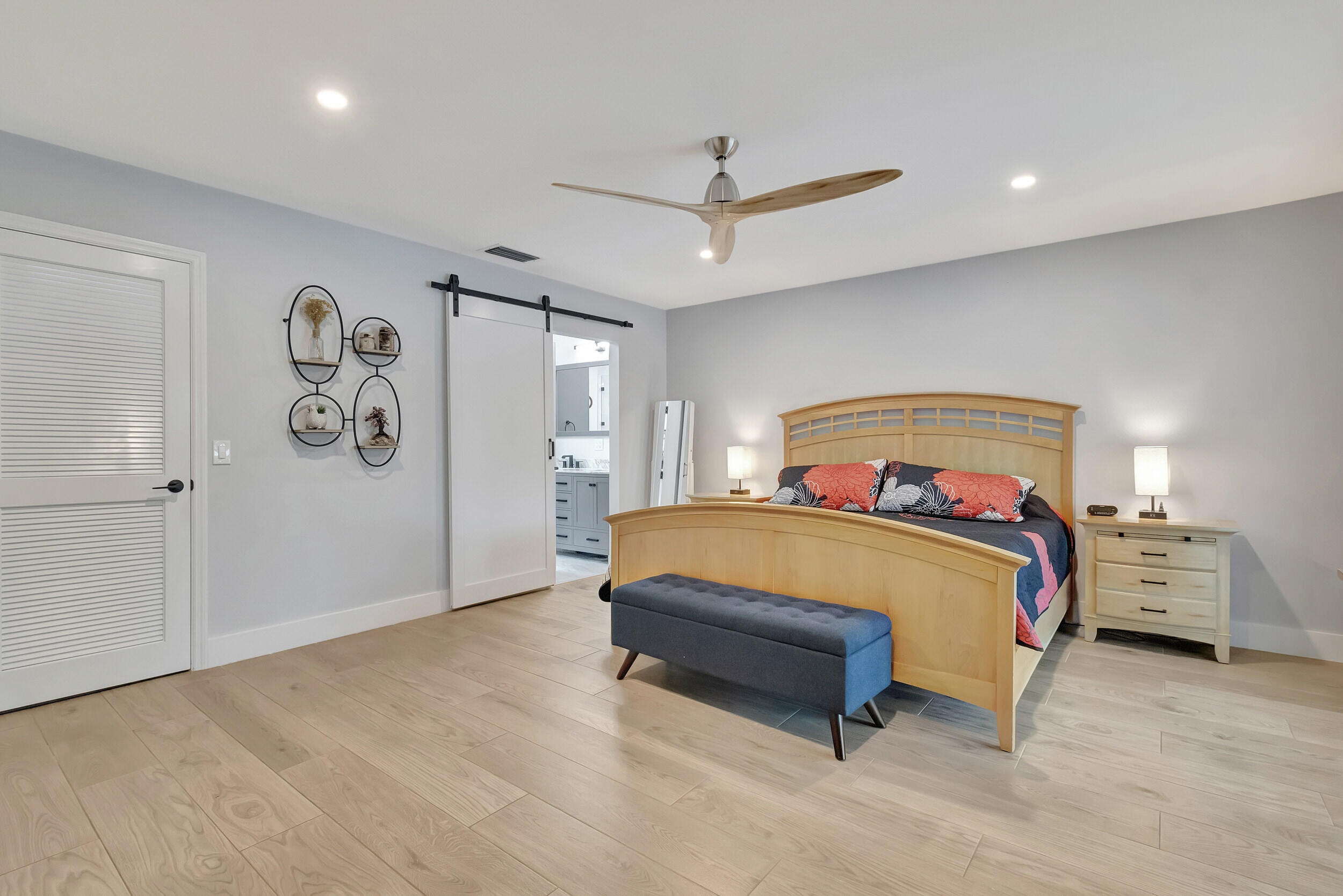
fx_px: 560
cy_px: 448
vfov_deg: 77.3
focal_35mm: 15
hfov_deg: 100.4
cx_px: 672
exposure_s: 1/15
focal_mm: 10
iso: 3200
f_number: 8
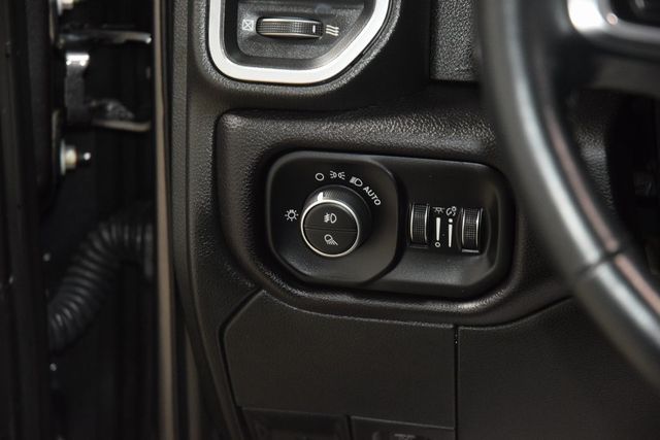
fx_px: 1925
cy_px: 220
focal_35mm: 105
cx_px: 330
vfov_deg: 13.0
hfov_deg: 19.5
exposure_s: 1/40
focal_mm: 70
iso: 2800
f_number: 4.5
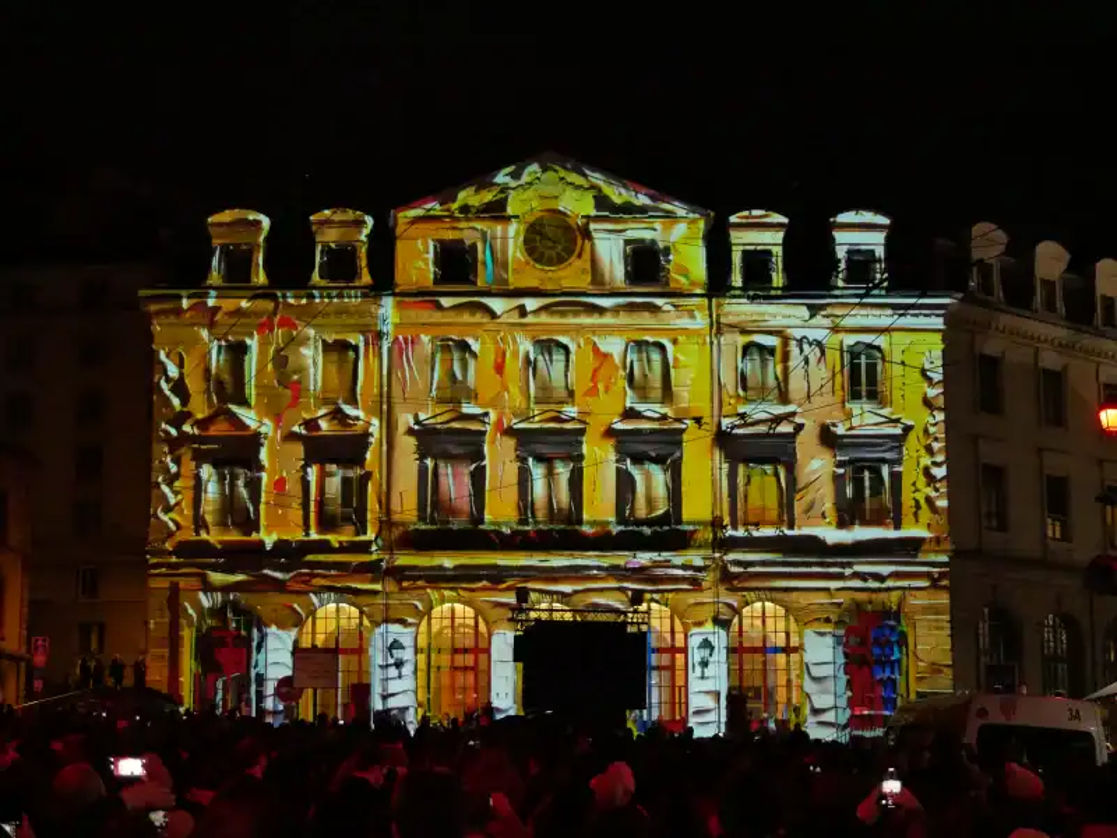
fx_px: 2388
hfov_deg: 26.3
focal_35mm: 74
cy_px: 419
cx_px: 558
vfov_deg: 19.9
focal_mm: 37
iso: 6400
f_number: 4.6
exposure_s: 1/50
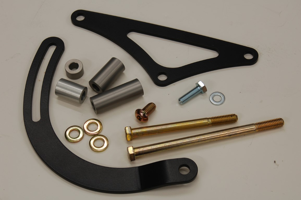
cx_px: 150
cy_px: 100
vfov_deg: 15.2
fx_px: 752
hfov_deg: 22.6
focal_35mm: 90
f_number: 8
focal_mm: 60
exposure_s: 1/13
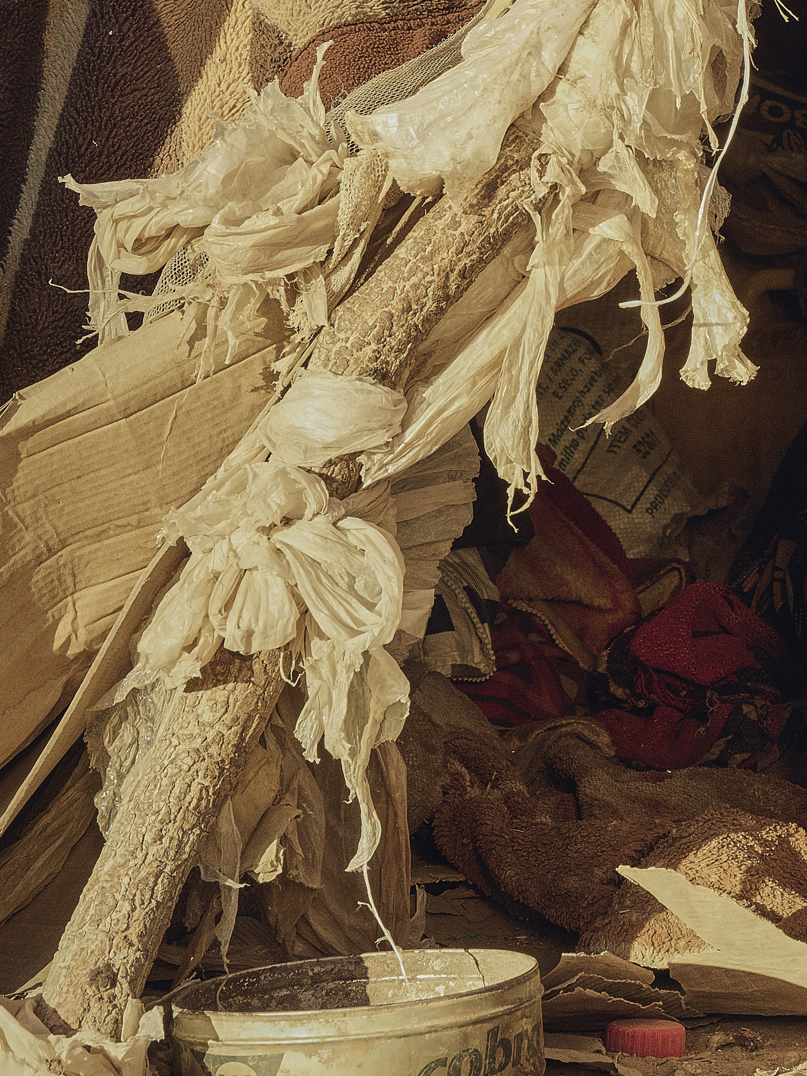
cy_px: -140
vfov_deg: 15.7
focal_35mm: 122
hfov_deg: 11.8
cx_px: 1096
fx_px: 3793
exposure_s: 1/125
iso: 400
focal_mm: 50
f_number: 16
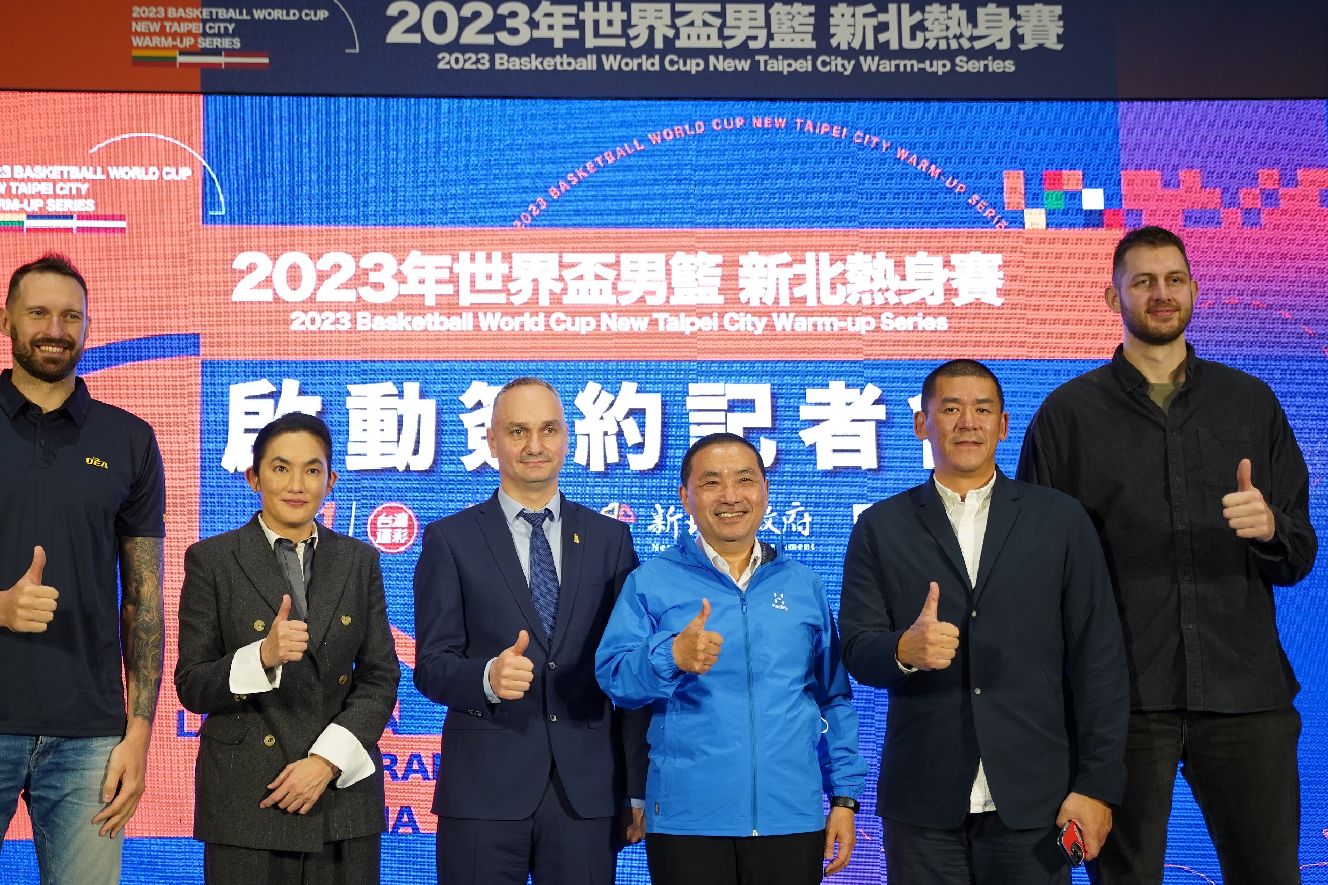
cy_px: 473
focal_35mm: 57
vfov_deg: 23.8
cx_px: 558
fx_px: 2102
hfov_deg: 35.0
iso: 640
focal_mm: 47
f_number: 2.8
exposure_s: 1/125
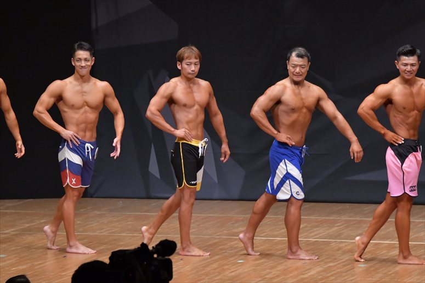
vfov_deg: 5.4
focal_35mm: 255
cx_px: 212
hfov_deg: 8.1
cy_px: 142
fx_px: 3009
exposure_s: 1/400
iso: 6400
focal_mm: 170
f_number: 5.6
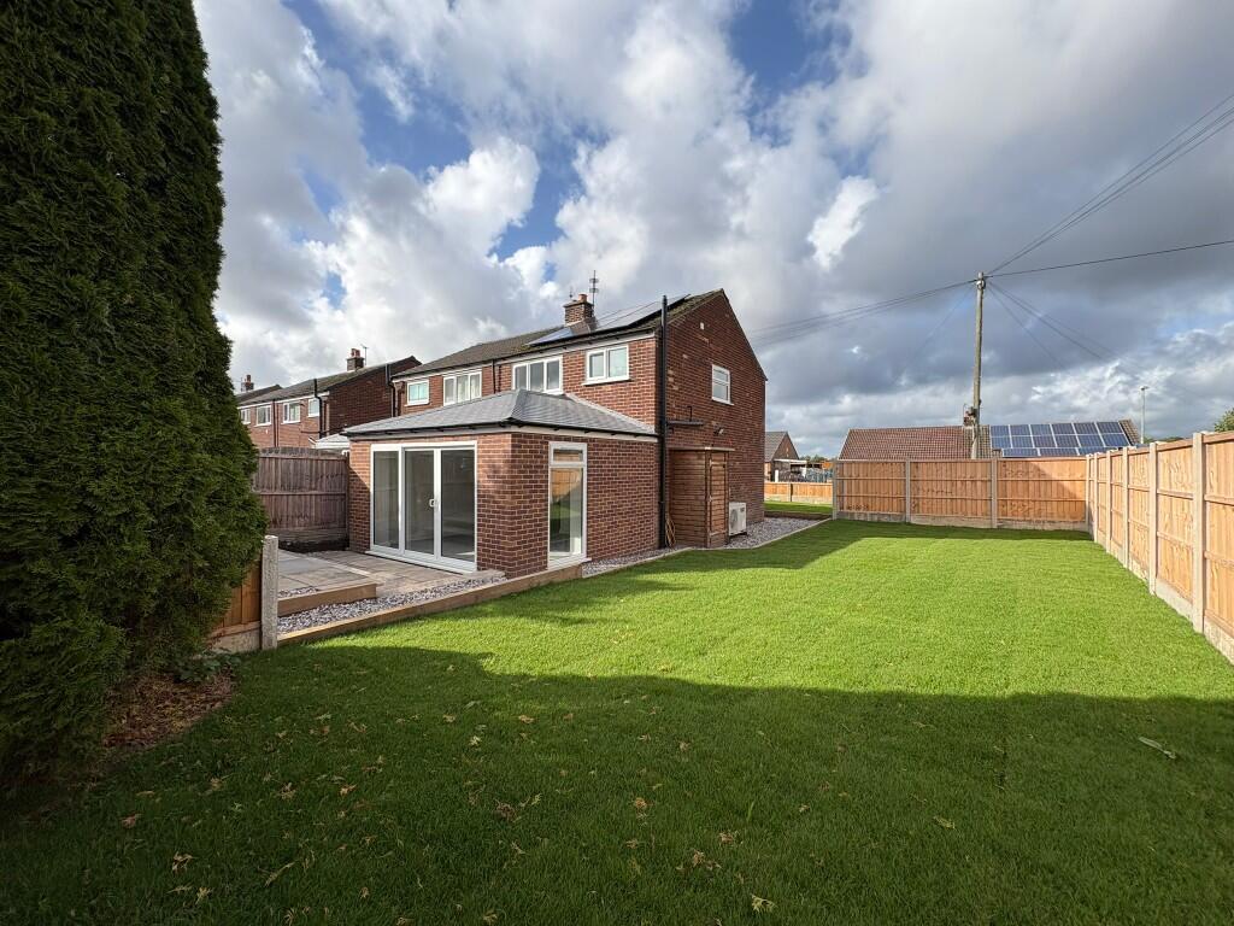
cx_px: 617
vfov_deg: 85.7
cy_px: 463
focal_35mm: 14
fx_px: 499
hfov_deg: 102.1
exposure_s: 1/1420
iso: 50
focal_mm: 2.22
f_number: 2.2
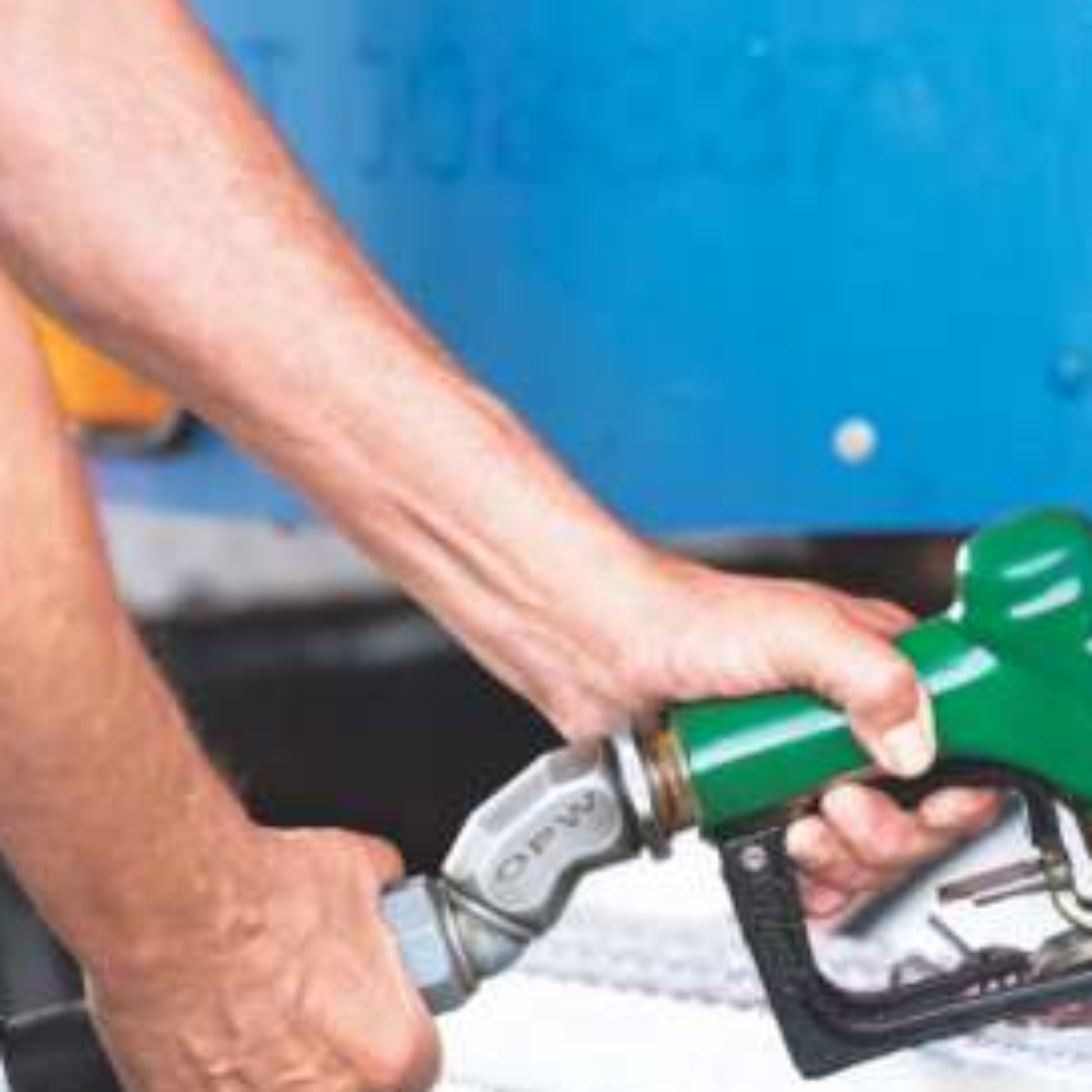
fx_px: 11706
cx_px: 1092
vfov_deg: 5.3
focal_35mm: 328
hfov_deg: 5.3
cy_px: 634
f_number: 2.8
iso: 400
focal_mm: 175
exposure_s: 1/320
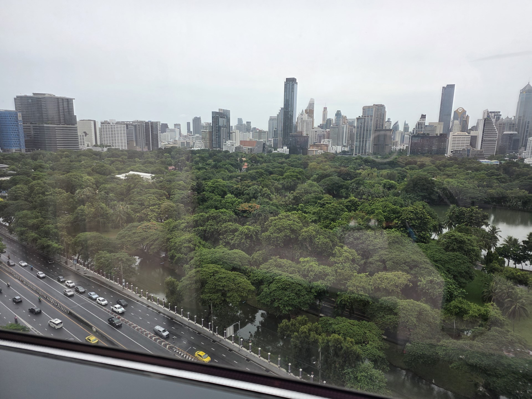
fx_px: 353
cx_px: 266
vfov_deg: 58.9
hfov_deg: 73.9
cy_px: 200
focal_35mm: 23
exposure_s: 1/359
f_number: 1.7
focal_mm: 6.25
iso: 32
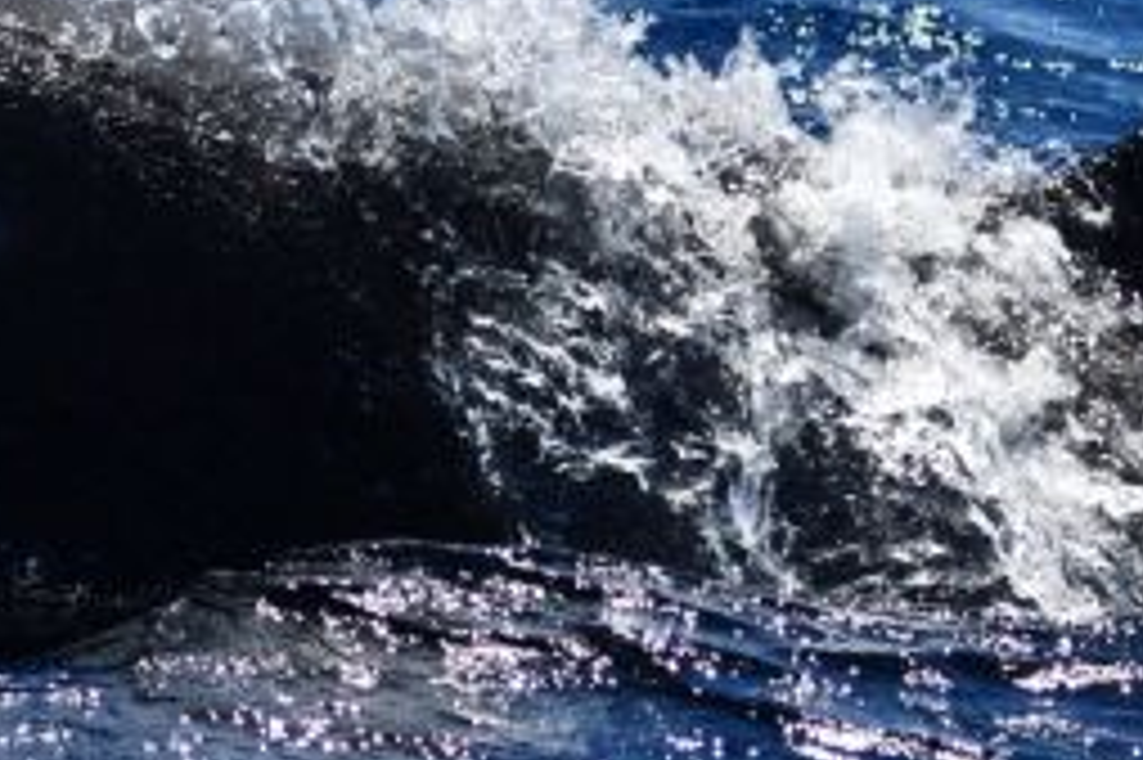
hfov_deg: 3.5
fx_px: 18974
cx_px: 396
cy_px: 191
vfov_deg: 2.3
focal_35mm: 598
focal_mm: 190
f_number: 5.3
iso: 720
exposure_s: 1/8000
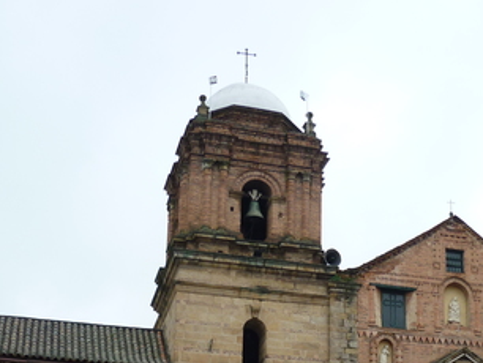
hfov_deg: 27.8
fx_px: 964
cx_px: 347
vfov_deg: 20.7
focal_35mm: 69
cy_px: 361
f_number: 2.8
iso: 80
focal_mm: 5.5
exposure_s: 1/125
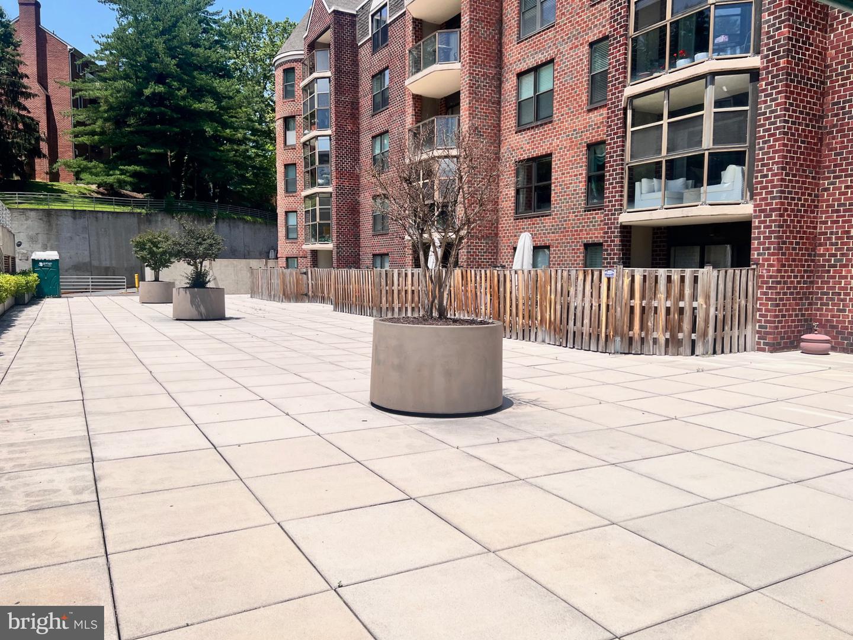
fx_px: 641
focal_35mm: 26
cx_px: 426
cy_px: 320
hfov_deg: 67.3
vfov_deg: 53.1
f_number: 1.5
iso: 50
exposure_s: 1/6993
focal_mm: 5.7
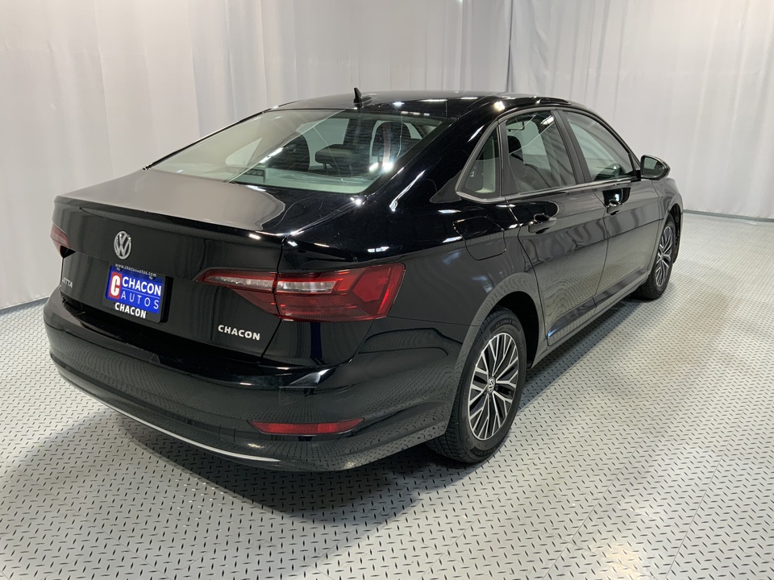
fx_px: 648
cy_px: 290
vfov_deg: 48.2
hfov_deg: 61.7
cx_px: 387
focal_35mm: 29
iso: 80
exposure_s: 1/60
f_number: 1.8
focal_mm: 3
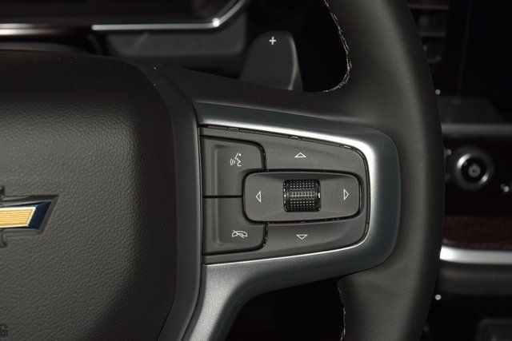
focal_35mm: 105
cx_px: 256
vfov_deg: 13.0
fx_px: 1494
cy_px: 170
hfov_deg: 19.5
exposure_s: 1/125
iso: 100
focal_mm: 70
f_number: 8
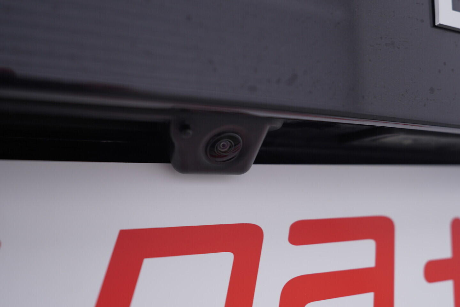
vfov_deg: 36.9
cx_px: 230
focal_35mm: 36
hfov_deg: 53.1
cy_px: 154
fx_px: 460
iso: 125
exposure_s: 1/60
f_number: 3.5
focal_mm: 24
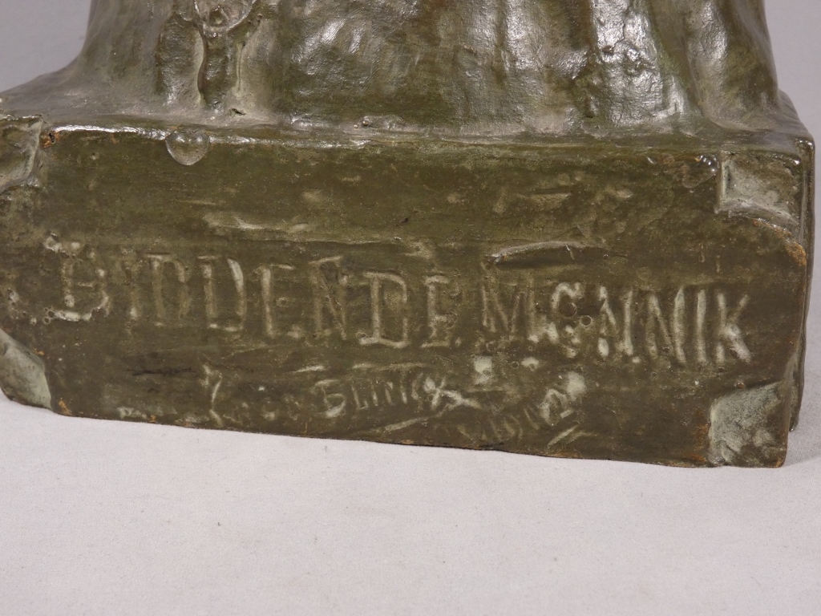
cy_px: 308
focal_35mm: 53
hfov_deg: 36.2
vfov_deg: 27.5
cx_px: 410
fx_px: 1257
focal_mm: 9.5
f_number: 3.9
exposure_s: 1/80
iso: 250
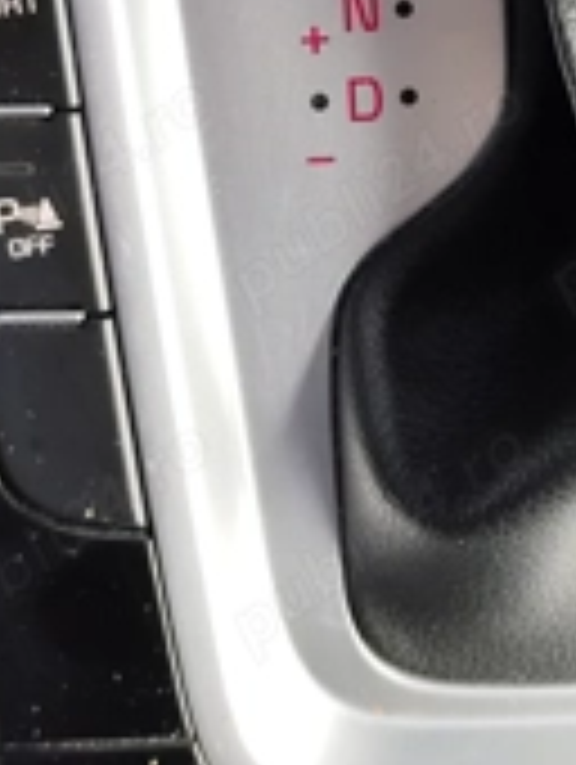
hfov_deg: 13.6
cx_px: 536
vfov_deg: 17.6
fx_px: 2390
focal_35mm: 108
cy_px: -76
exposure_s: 1/25
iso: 320
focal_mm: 6.14
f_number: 1.65
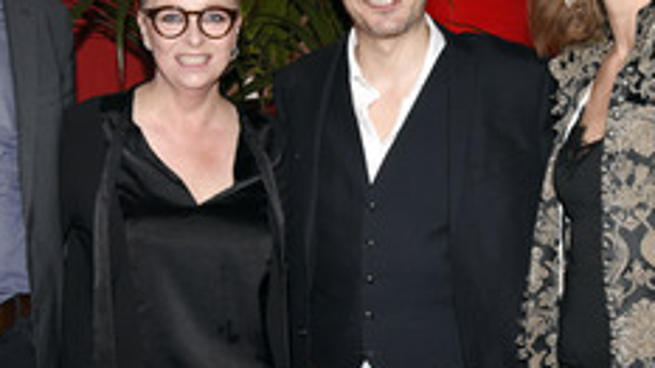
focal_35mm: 71
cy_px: 171
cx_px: 280
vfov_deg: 17.0
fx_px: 1233
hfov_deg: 29.7
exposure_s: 1/60
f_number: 6.3
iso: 2500
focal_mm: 35
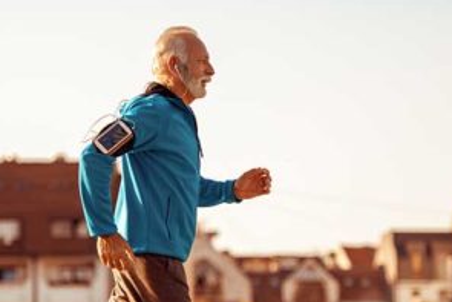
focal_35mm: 233
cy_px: 241
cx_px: 208
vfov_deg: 5.9
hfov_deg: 8.8
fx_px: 2927
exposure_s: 1/500
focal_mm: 110
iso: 100
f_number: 2.8
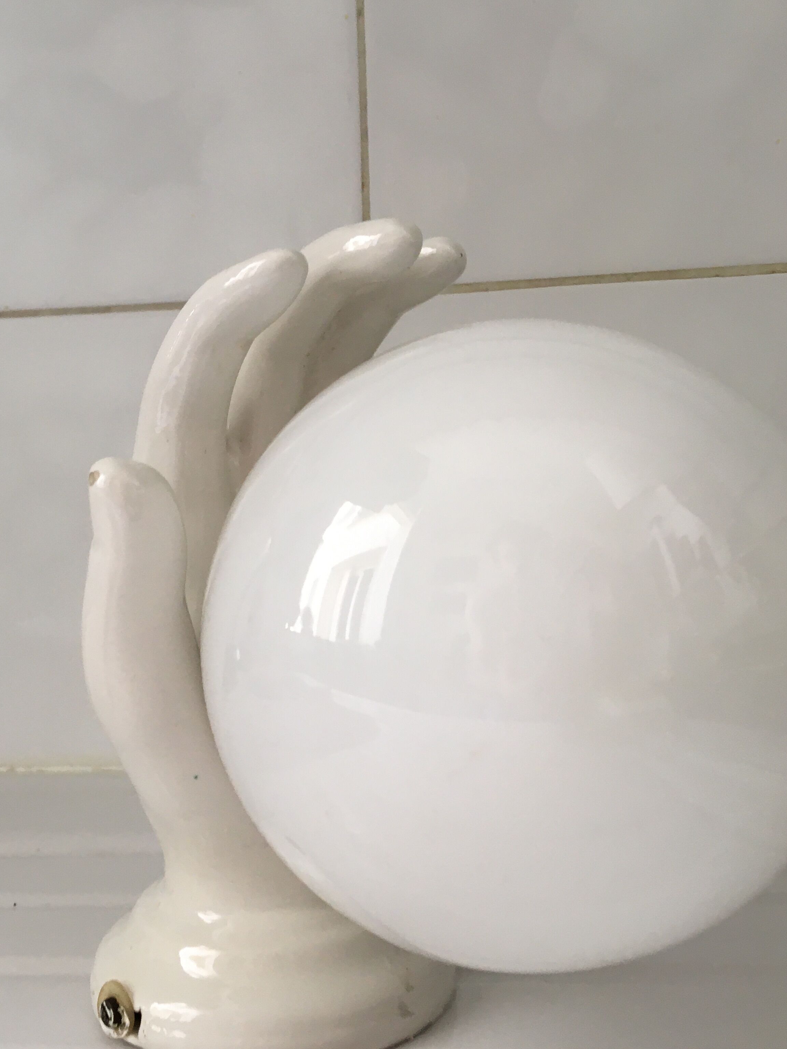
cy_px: 572
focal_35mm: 38
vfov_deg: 48.9
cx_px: 303
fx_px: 1152
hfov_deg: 37.5
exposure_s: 1/33
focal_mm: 4.15
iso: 32
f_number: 2.2
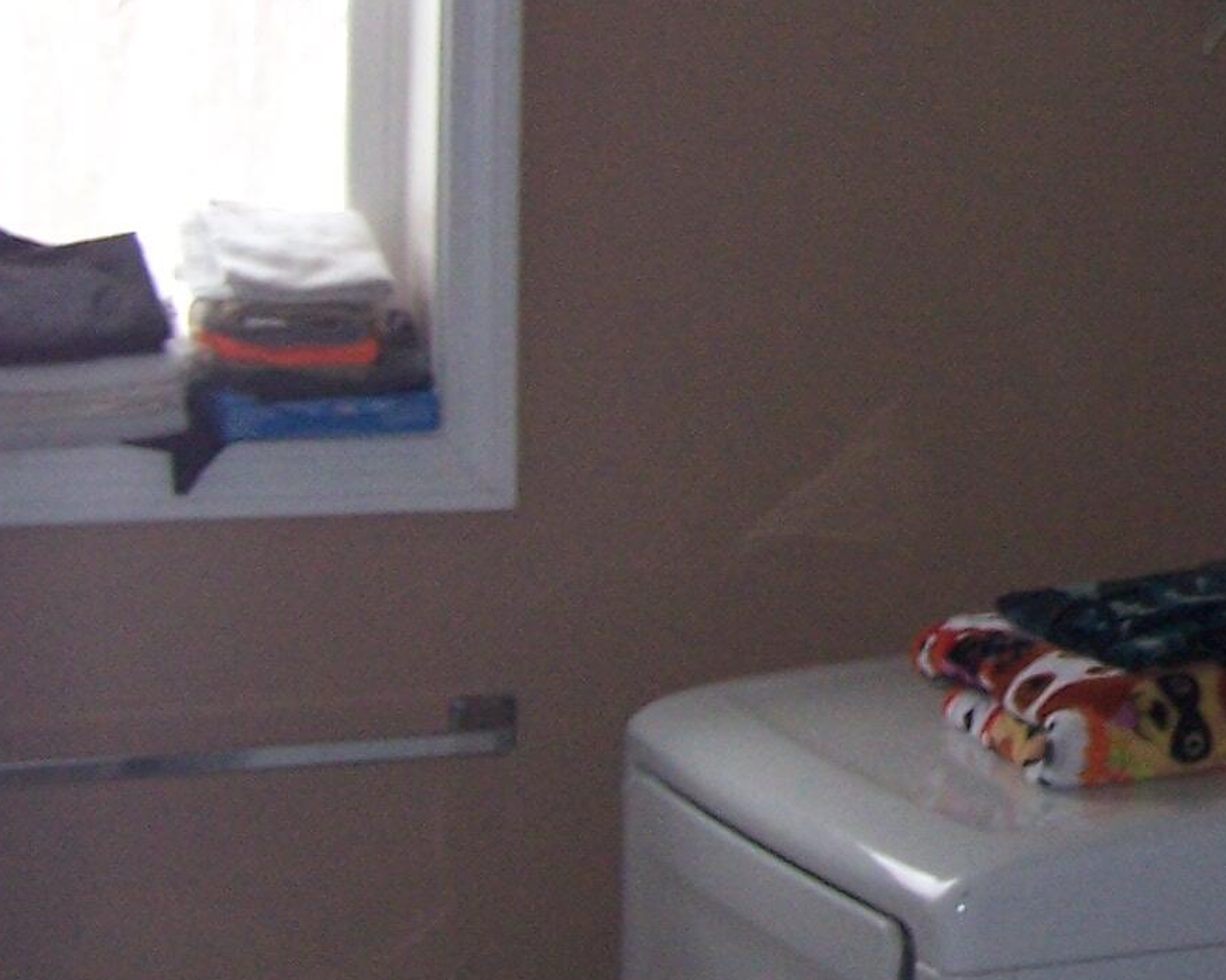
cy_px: 186
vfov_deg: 13.9
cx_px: 1484
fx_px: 3991
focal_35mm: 110
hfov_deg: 16.7
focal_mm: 6.3
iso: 140
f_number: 2.8
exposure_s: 1/60
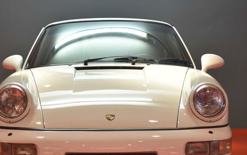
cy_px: 121
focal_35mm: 100
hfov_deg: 20.8
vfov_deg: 13.0
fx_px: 673
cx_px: 121
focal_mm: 35
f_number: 3.5
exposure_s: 1/60
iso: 800
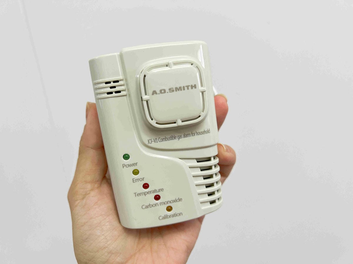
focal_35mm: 26
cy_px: 132
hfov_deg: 67.3
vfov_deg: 53.1
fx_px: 265
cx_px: 176
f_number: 1.5
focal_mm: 5.7
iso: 125
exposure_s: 1/120
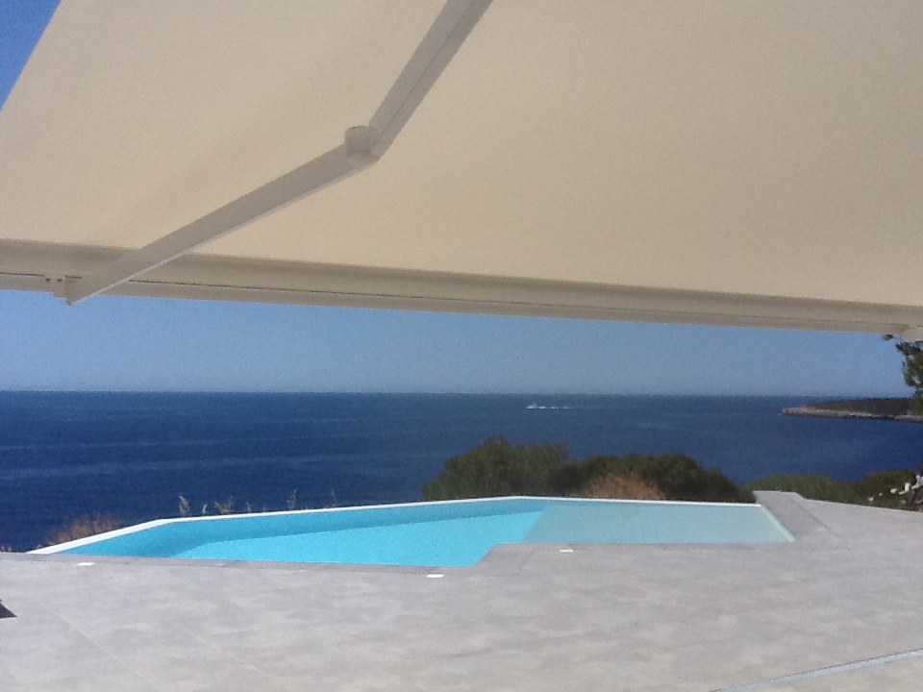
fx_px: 853
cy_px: 346
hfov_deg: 56.8
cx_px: 462
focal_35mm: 32
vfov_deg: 44.2
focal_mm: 2.03
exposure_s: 1/3344
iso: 80
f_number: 2.4
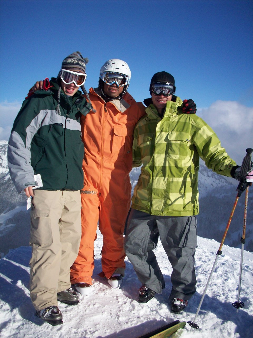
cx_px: 126
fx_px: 361
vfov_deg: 50.1
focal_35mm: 37
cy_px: 169
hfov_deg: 38.7
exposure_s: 1/517
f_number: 5.6
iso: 80
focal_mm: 6.2
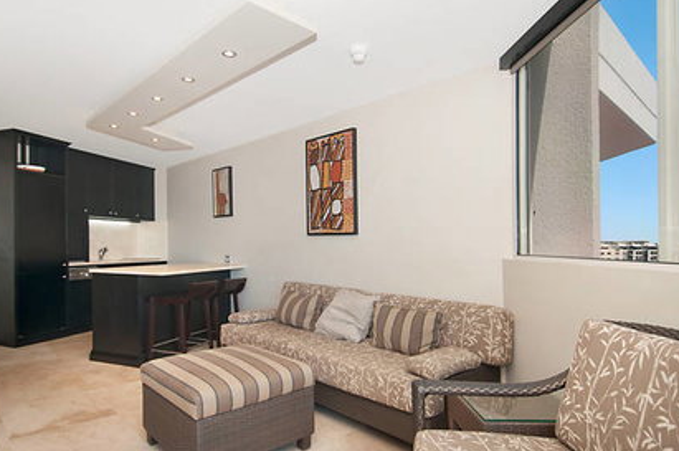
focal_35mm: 21
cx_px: 294
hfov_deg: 80.8
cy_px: 212
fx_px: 396
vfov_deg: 59.3
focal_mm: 12
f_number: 4
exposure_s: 1/200
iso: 200
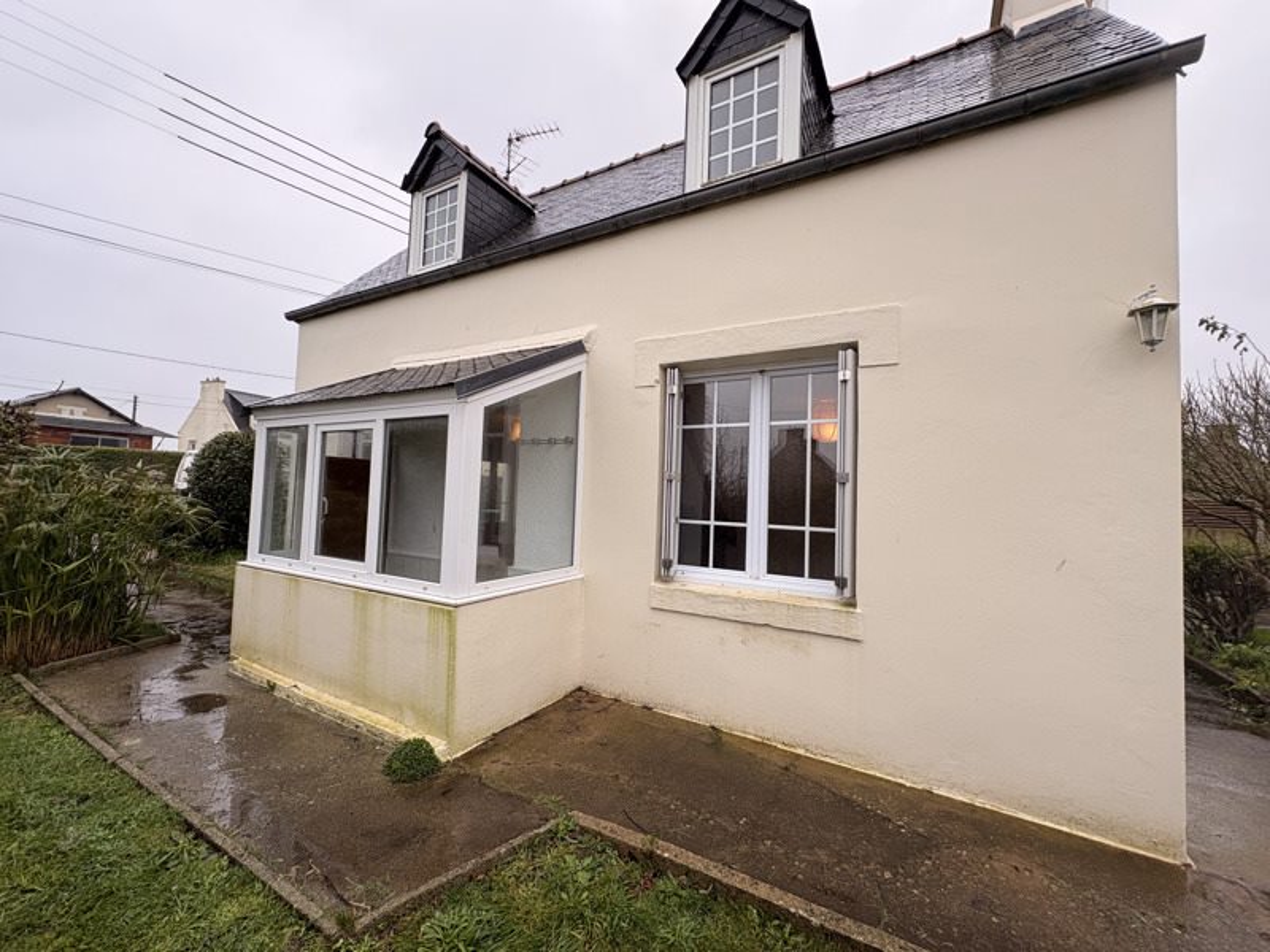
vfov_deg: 85.7
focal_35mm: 14
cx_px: 635
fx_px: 514
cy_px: 476
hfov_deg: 102.1
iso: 40
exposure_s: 1/103
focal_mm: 2.22
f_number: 2.2
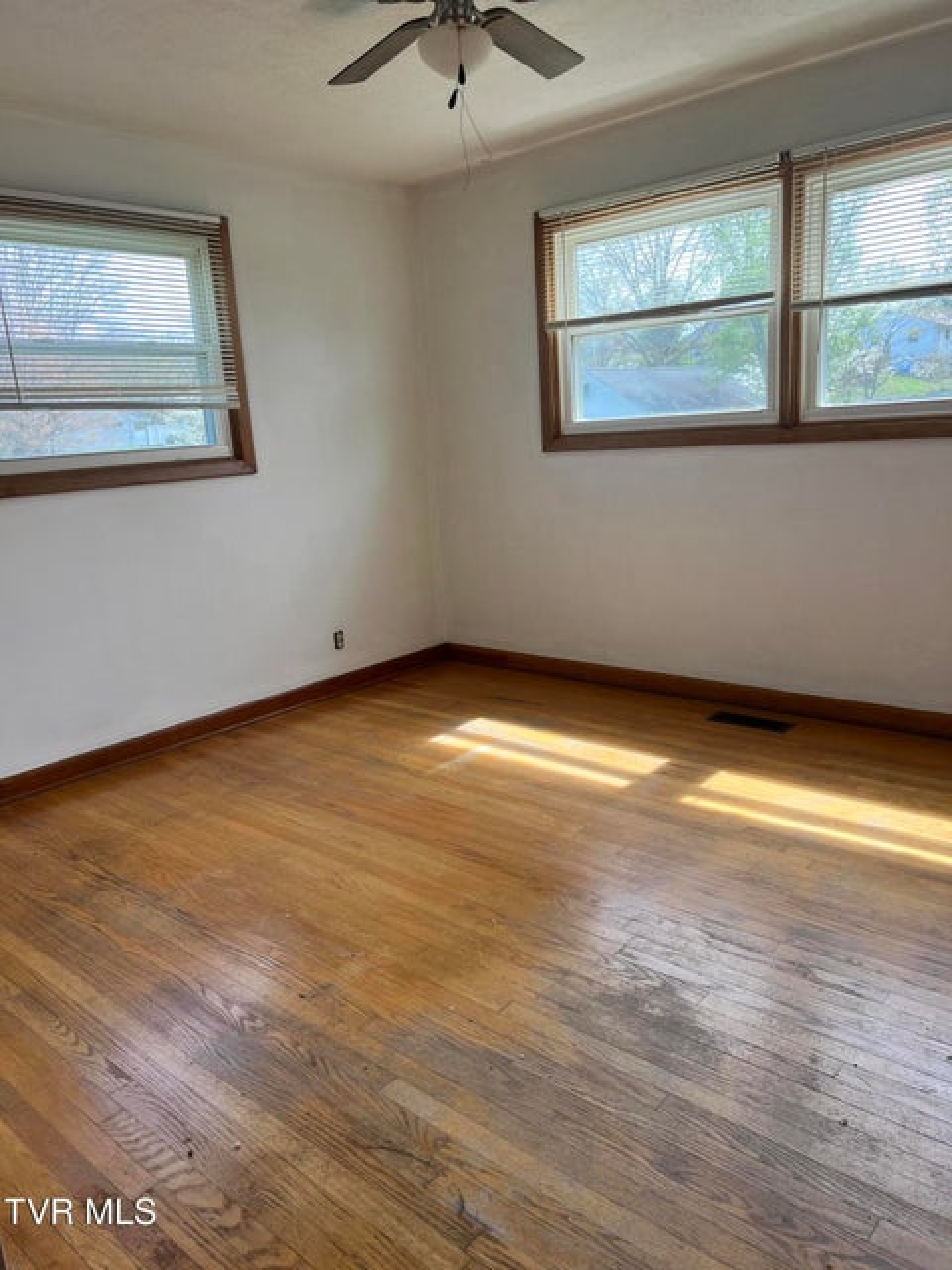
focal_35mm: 26
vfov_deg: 67.3
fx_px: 953
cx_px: 476
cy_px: 635
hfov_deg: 53.1
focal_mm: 5.7
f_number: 1.5
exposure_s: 1/244
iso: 50
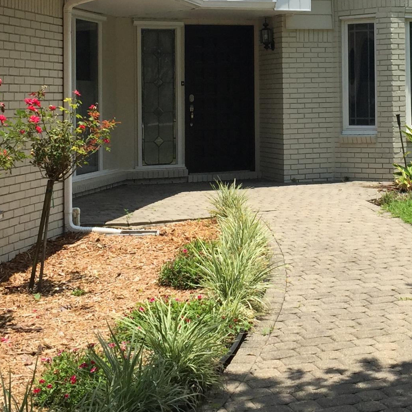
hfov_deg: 23.0
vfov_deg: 22.8
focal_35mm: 74
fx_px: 996
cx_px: 333
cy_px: 48
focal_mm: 4.15
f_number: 2.2
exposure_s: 1/2475
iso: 32
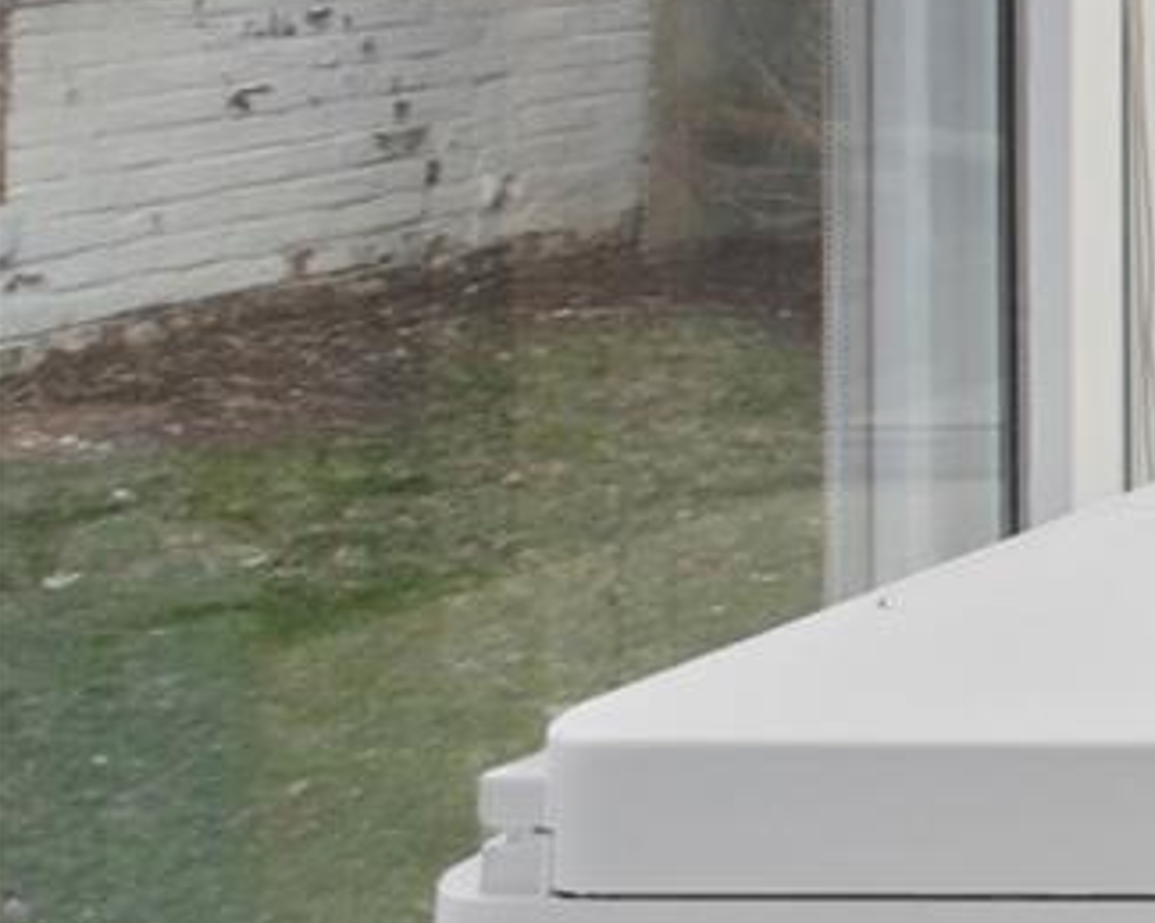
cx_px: 3643
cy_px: -469
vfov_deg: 15.0
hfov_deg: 10.8
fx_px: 3246
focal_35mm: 95
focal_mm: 16
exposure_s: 1.3
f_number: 11
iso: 100
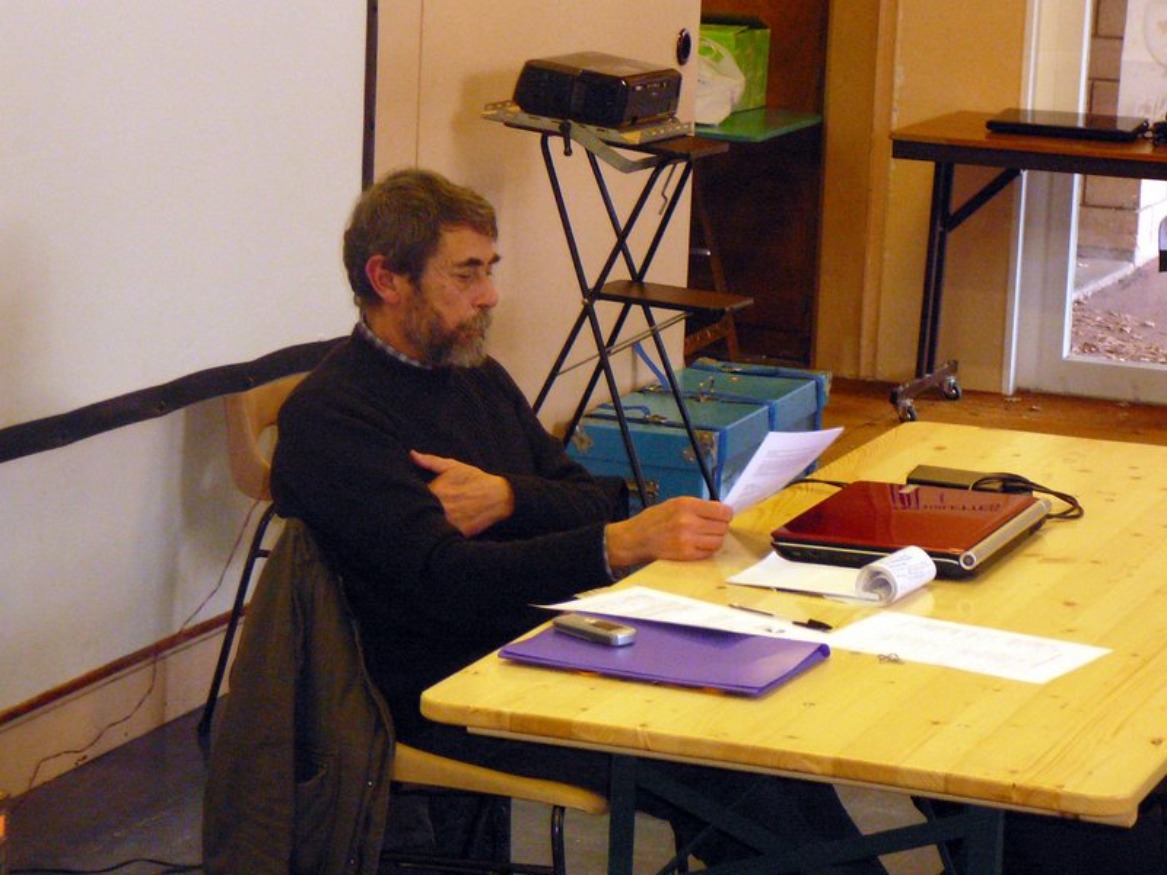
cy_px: 438
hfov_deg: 16.7
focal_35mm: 118
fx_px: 3978
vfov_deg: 12.6
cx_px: 584
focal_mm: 17.6
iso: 400
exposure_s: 1/30
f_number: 3.9
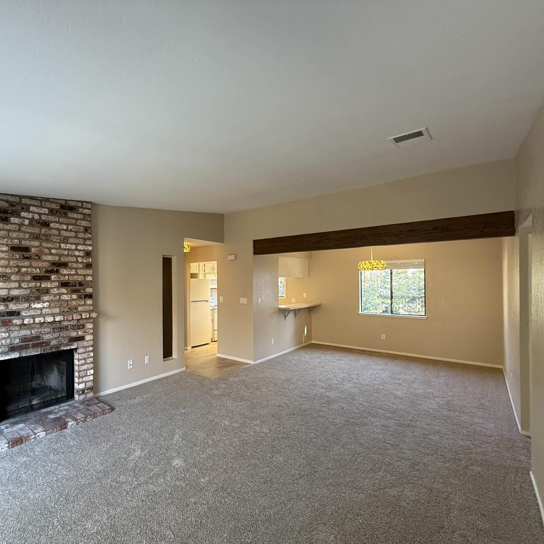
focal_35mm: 17
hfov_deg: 81.0
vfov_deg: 84.0
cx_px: 180
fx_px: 302
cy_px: 279
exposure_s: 1/120
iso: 320
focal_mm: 2.22
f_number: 2.2
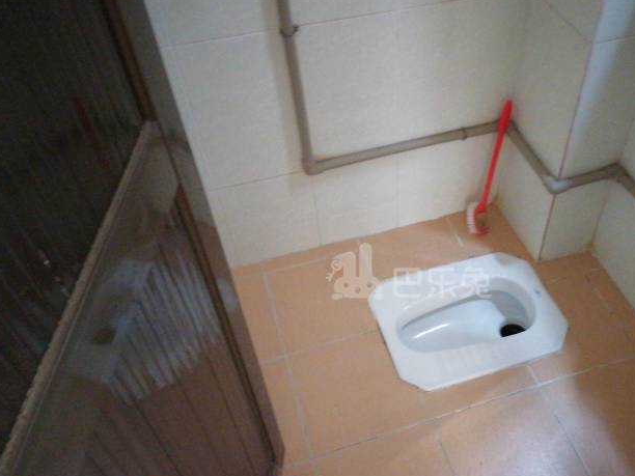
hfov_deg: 53.2
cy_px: 272
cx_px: 409
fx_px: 624
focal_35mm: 34
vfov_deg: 41.7
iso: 1600
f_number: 1.8
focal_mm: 5.3
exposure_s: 1/14.3
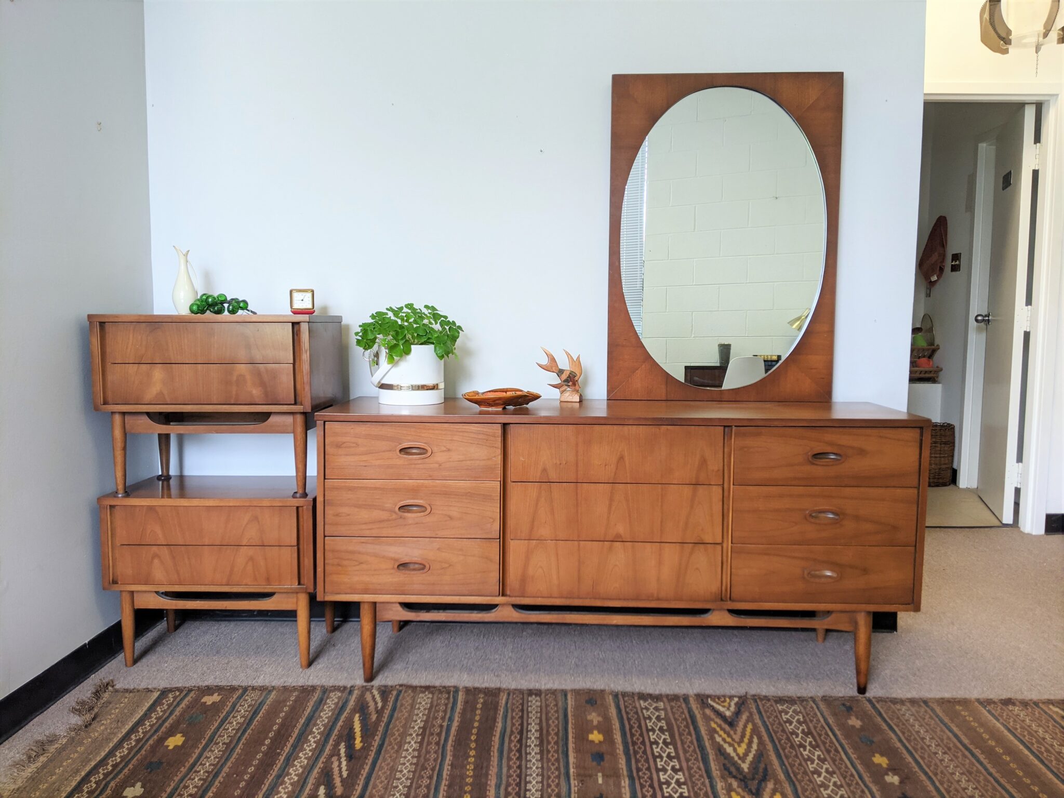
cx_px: 532
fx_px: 830
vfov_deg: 51.4
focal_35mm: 27
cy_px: 399
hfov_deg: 65.3
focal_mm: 4.44
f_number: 1.8
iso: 75
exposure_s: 1/59.9
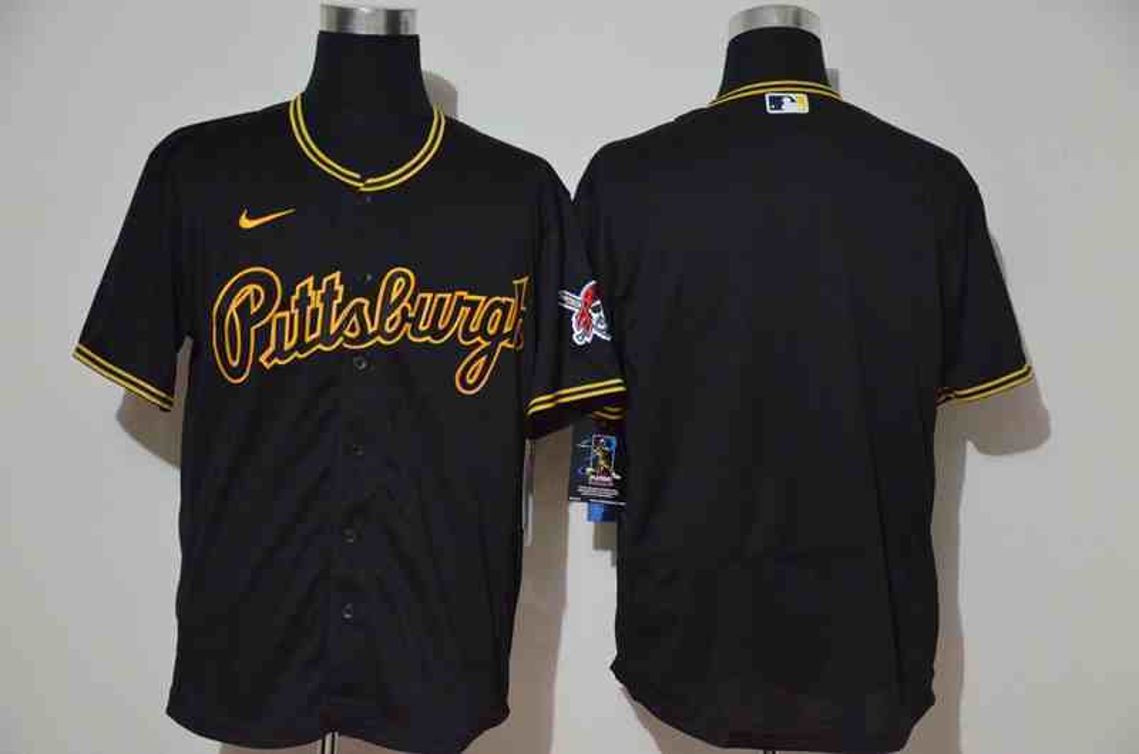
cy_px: 377
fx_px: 2463
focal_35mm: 78
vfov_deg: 17.4
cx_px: 570
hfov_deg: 26.0
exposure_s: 1/13
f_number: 4.8
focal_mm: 52
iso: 4000
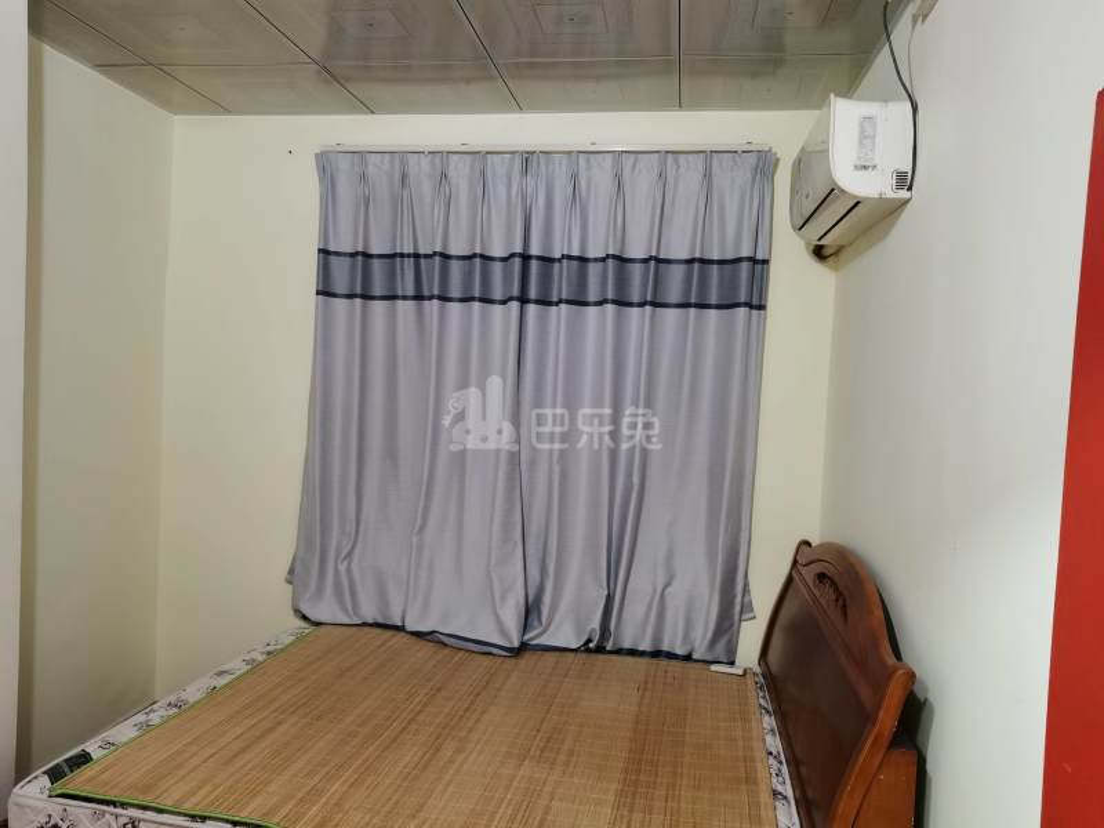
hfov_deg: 65.3
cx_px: 552
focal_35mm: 27
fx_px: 861
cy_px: 414
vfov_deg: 51.4
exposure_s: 1/33.3
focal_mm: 5.58
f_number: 1.8
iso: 640
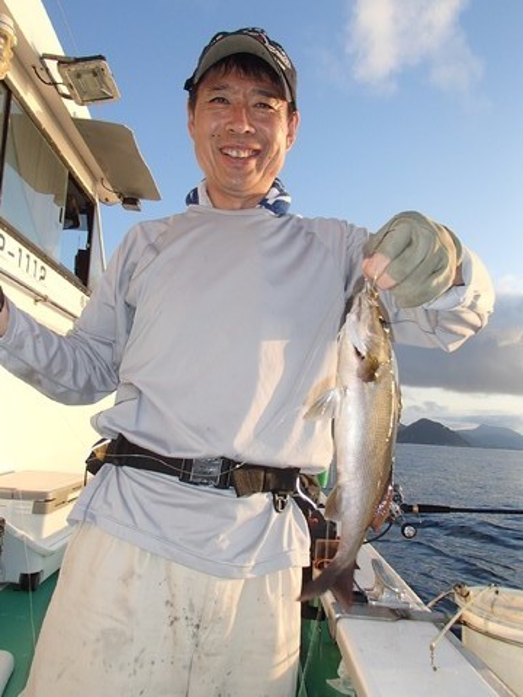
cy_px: 348
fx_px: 564
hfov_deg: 49.7
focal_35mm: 28
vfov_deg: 63.4
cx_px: 262
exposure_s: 1/320
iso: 100
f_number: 3.9
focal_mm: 5
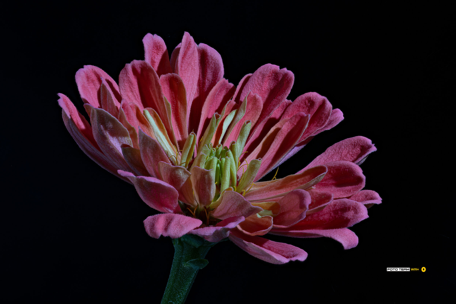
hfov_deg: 19.5
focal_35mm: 105
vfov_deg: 13.0
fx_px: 1330
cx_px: 228
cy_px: 152
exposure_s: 1/4
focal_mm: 105
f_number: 14
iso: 100
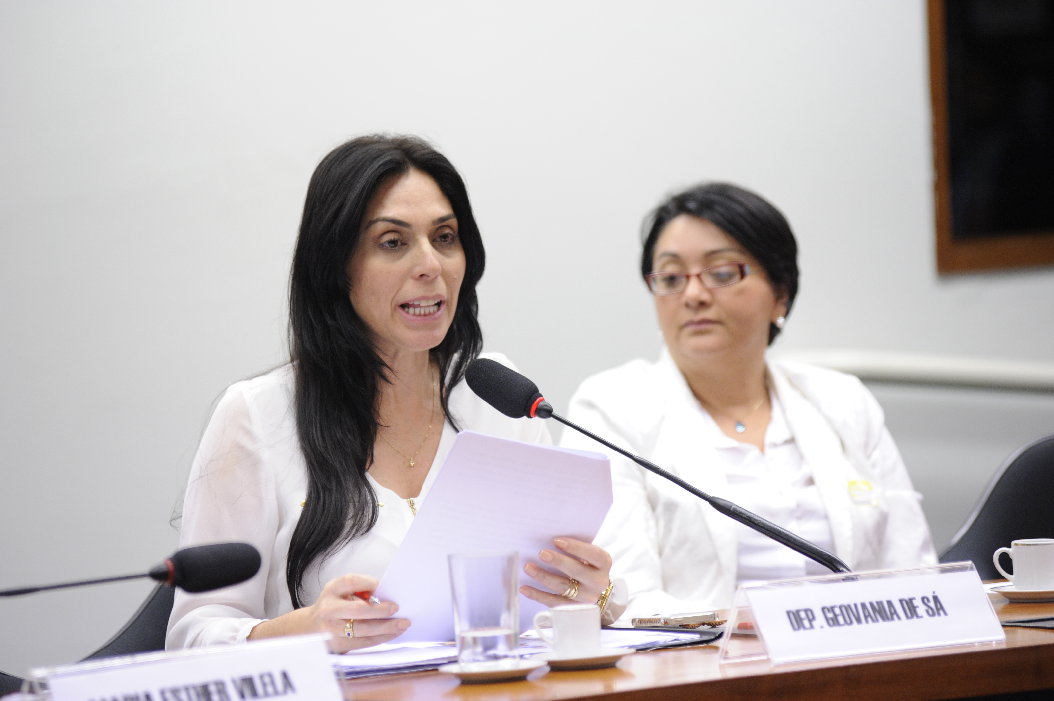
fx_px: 5413
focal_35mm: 185
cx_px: 527
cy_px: 350
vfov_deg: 7.4
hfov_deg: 11.1
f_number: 4.5
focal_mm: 185
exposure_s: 1/250
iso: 1600
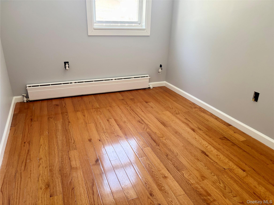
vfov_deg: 53.1
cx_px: 137
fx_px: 206
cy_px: 102
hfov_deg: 67.3
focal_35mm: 26
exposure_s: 1/105
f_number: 1.6
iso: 125
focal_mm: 5.96
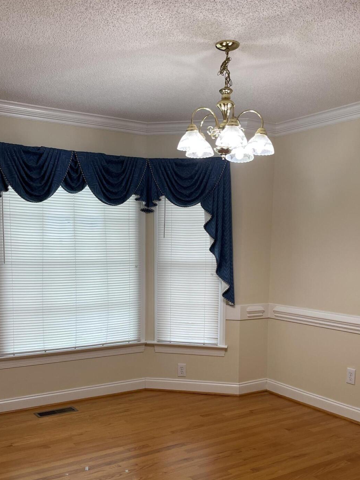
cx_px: 163
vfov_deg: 50.8
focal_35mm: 36
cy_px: 304
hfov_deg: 39.6
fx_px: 499
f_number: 1.6
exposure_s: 1/120
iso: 100
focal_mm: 5.1
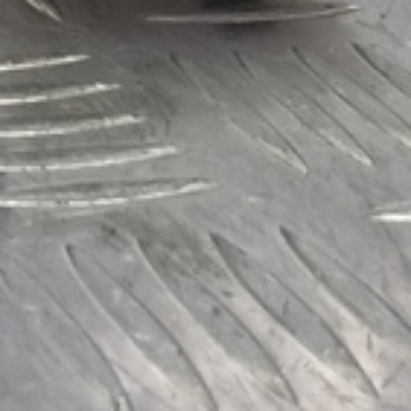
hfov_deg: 10.8
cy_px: -399
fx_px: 1988
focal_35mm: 148
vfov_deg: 10.8
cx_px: -405
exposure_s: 1/50
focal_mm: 4.11
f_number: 1.6
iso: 108
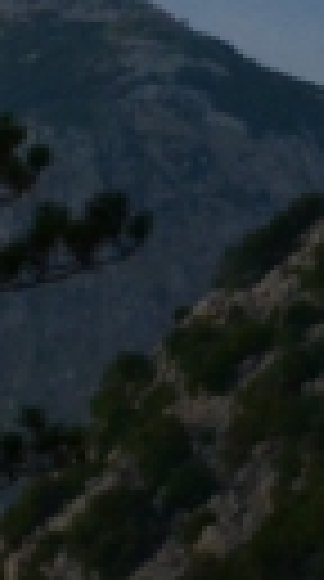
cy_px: 182
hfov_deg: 2.9
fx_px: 6146
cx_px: -1017
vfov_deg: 5.4
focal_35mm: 400
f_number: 9
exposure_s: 1/800
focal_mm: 32
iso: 800
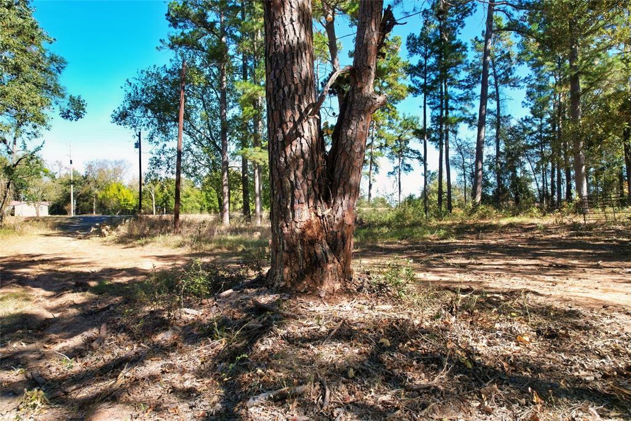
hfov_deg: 78.6
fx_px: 385
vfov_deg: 57.2
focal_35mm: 22
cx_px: 316
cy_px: 210
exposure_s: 1/500
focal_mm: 8.38
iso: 100
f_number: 2.8
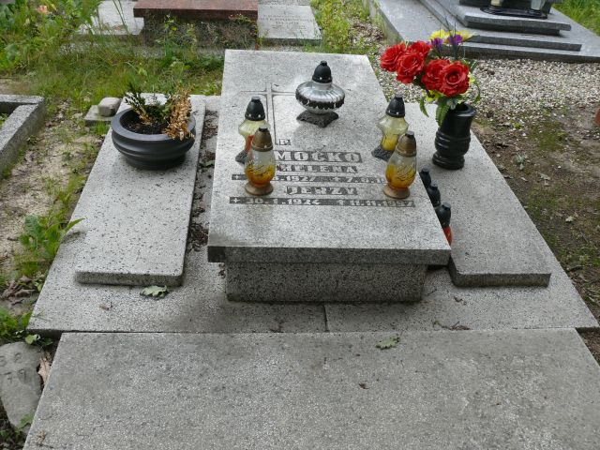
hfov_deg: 52.6
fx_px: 607
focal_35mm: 35
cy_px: 225
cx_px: 300
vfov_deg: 40.7
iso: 100
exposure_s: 1/200
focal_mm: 7.4
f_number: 4
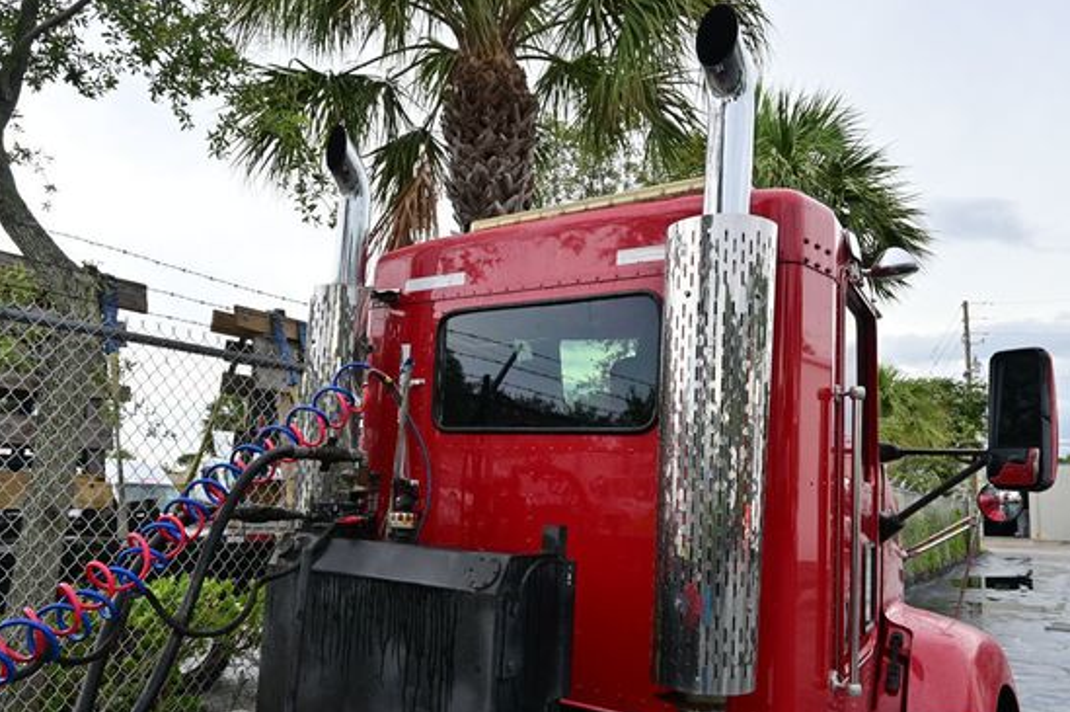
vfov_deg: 46.2
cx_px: 524
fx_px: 831
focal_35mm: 28
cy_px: 394
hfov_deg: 65.5
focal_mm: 16
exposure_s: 1/100
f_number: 5.6
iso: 100
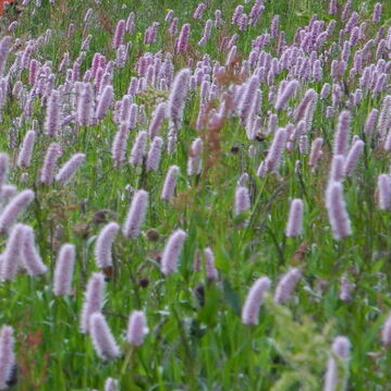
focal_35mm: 526
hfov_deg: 3.3
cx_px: -100
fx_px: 6722
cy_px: 54
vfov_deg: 3.3
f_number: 5.6
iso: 100
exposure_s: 1/160
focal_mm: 42.6
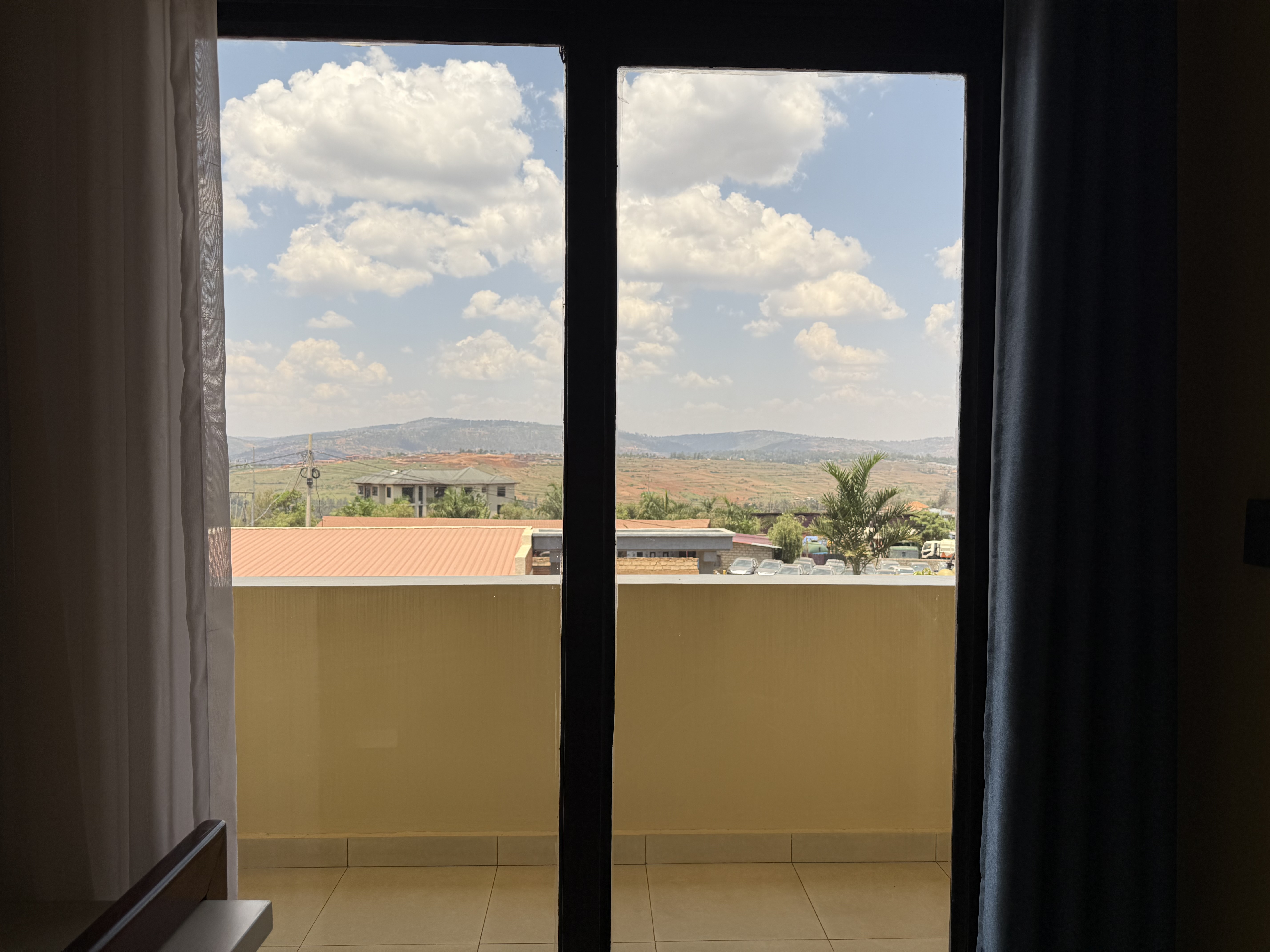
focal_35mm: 24
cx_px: 635
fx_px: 881
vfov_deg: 56.8
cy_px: 476
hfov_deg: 71.6
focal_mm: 6.76
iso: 80
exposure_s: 1/2703
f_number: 1.78
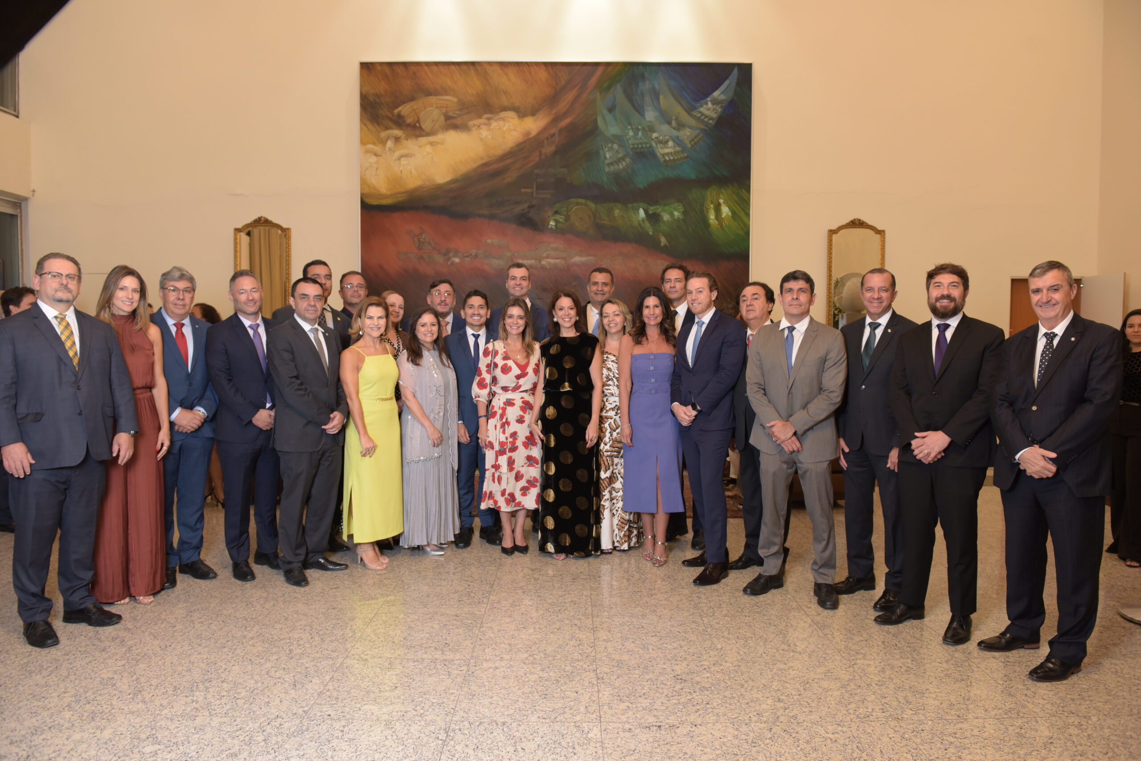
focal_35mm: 24
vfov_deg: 53.2
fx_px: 761
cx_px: 570
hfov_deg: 73.7
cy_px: 380
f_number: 5
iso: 1250
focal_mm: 24
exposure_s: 1/160
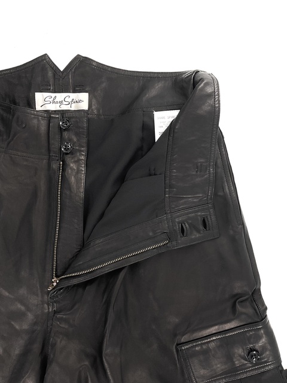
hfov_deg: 48.2
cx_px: 144
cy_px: 192
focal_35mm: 29
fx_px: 321
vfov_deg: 61.7
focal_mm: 3
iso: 25
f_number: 1.8
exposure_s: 1/120
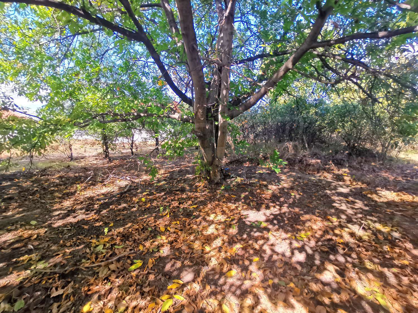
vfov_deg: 74.7
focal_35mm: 17
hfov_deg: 91.0
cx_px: 209
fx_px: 205
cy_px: 156
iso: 50
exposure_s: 1/181
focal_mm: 2.23
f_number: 2.2
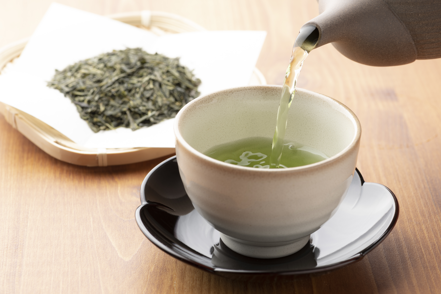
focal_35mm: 105
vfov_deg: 13.0
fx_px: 1286
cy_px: 147
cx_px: 220
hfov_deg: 19.5
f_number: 11
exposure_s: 1/125
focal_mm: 105
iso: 100
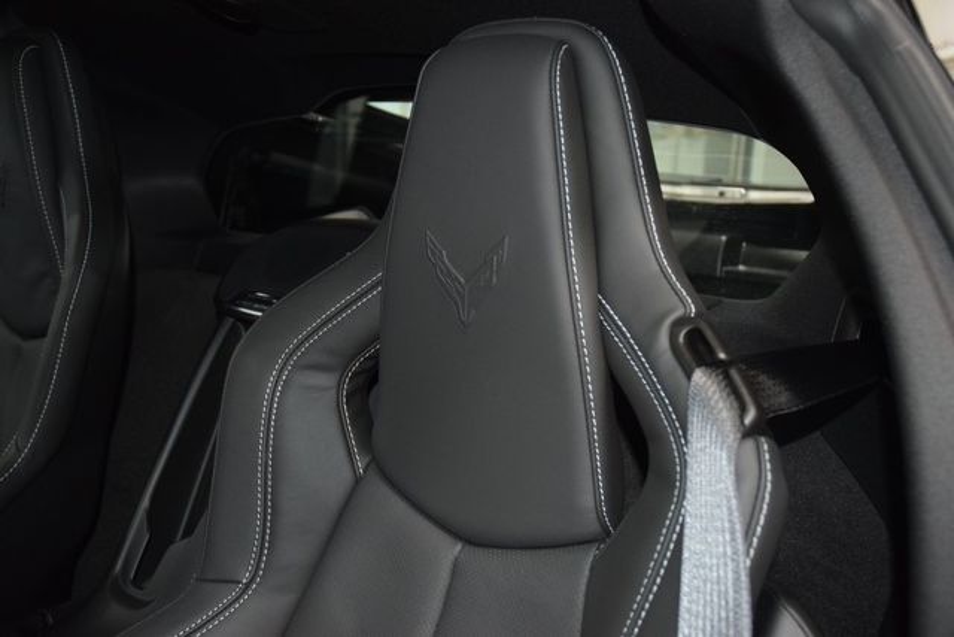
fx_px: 875
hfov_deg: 57.2
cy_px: 318
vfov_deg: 40.0
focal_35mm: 33
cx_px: 477
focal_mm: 22
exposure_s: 1/60
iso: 1600
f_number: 3.5
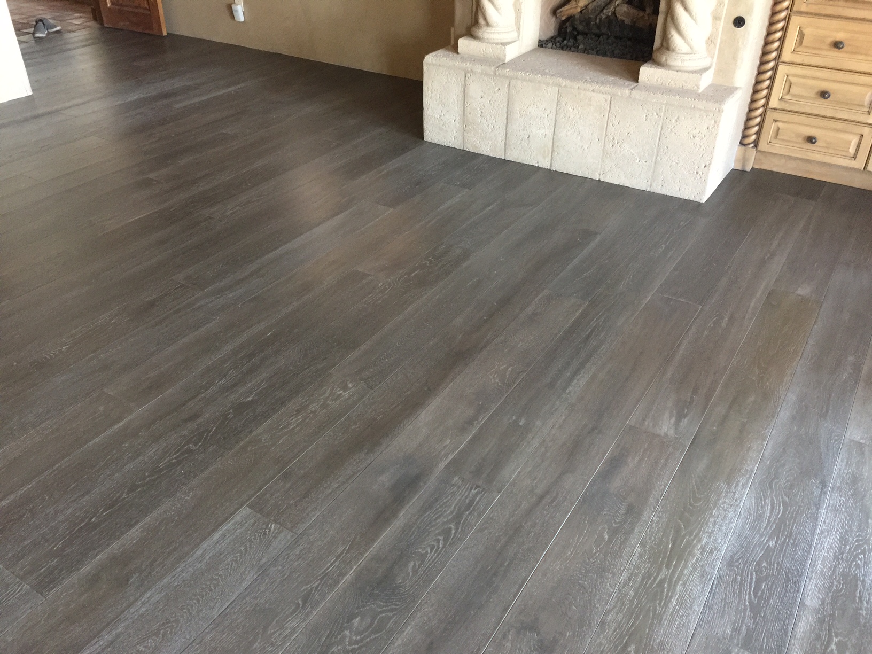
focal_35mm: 29
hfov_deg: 61.7
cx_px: 436
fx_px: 731
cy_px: 327
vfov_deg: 48.2
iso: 100
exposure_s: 1/15
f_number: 2.2
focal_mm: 4.15
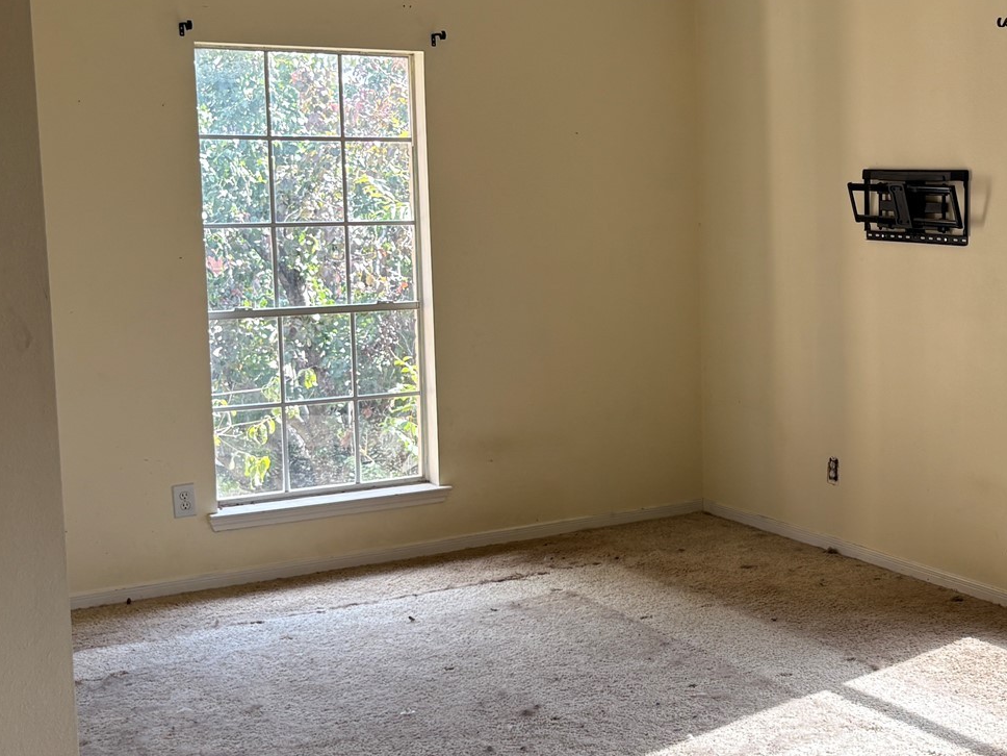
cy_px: 339
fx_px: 1600
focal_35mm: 55
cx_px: 909
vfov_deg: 26.5
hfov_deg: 33.1
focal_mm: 5.96
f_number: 1.6
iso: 32
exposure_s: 1/153
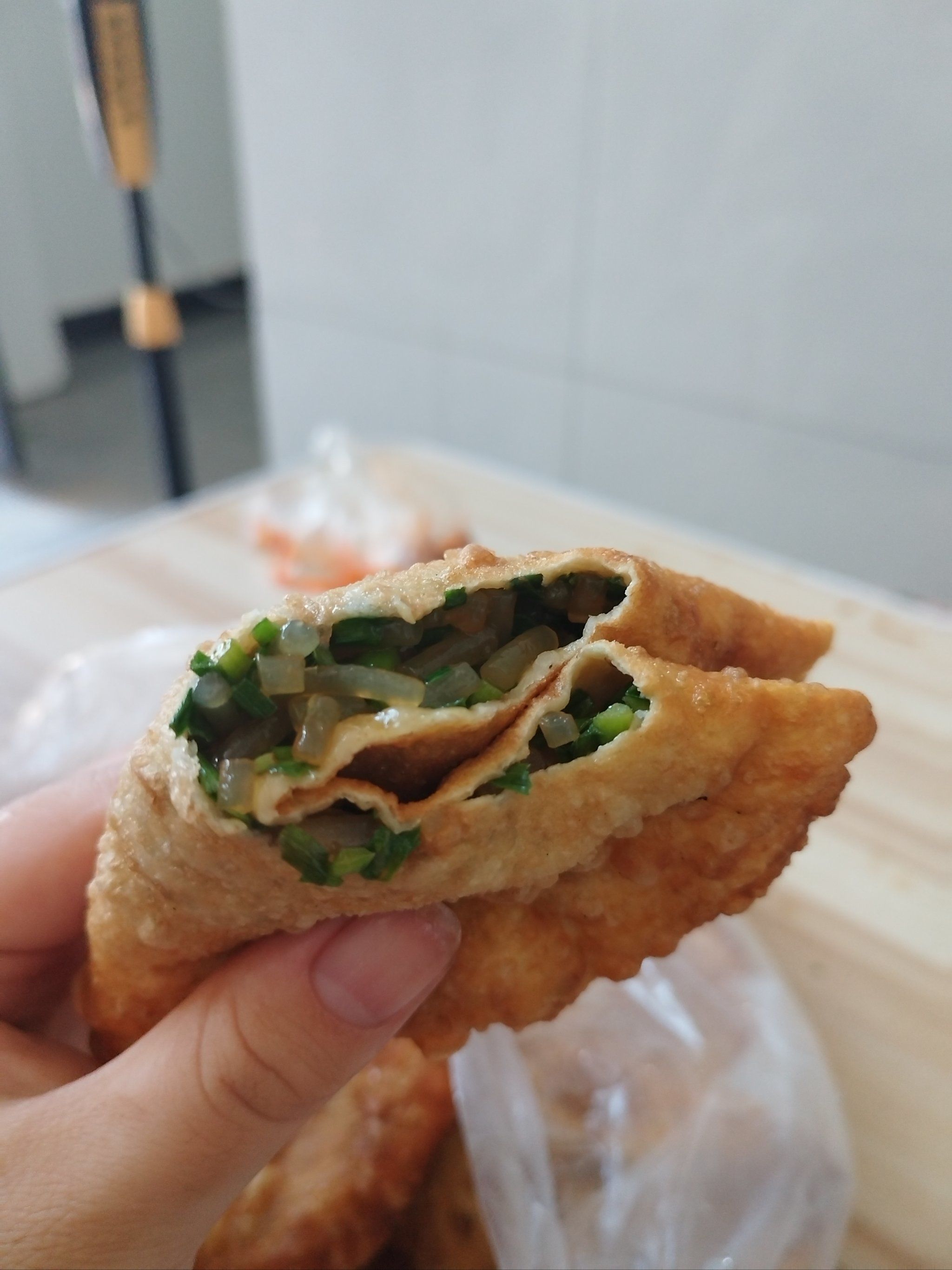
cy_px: 635
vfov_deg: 67.3
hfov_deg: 53.1
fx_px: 953
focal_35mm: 26
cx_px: 476
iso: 1742
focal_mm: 6.24
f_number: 1.8
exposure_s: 1/100
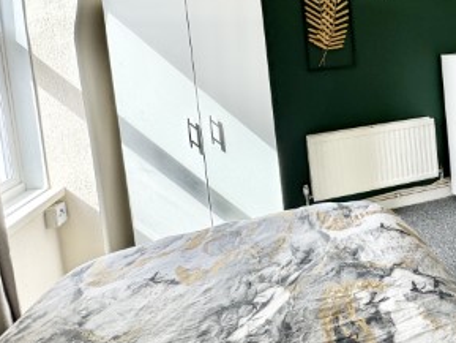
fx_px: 409
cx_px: 369
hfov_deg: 54.1
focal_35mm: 31
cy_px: 65
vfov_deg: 43.2
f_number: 2.2
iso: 40
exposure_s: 1/150
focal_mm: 2.22
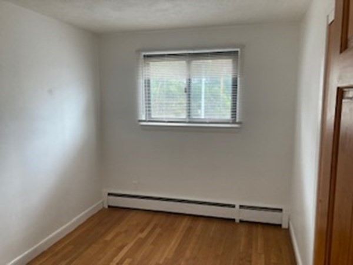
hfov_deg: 63.4
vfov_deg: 49.7
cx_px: 176
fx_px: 286
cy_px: 132
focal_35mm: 28
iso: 80
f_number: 1.8
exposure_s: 1/78
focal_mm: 3.99
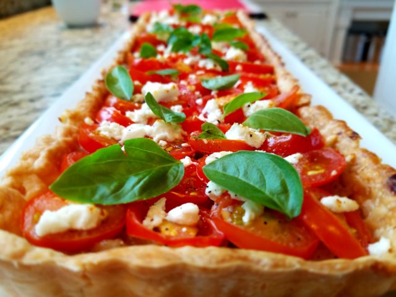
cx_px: 198
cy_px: 148
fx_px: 297
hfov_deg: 67.3
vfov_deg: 53.1
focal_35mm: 26
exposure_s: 1/60
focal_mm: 4.2
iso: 80
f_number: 1.7
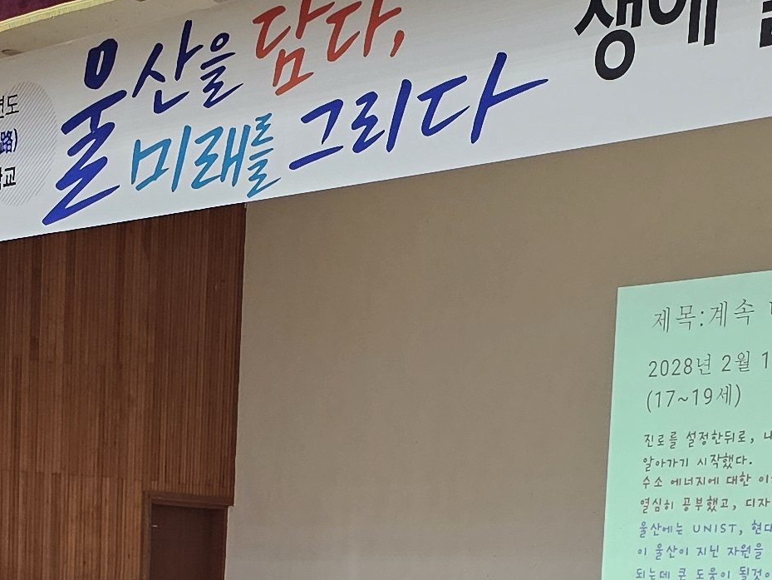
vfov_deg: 13.7
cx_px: 237
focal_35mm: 99
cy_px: 959
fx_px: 2208
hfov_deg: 19.7
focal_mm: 6.3
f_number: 1.7
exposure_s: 1/59.8
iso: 200
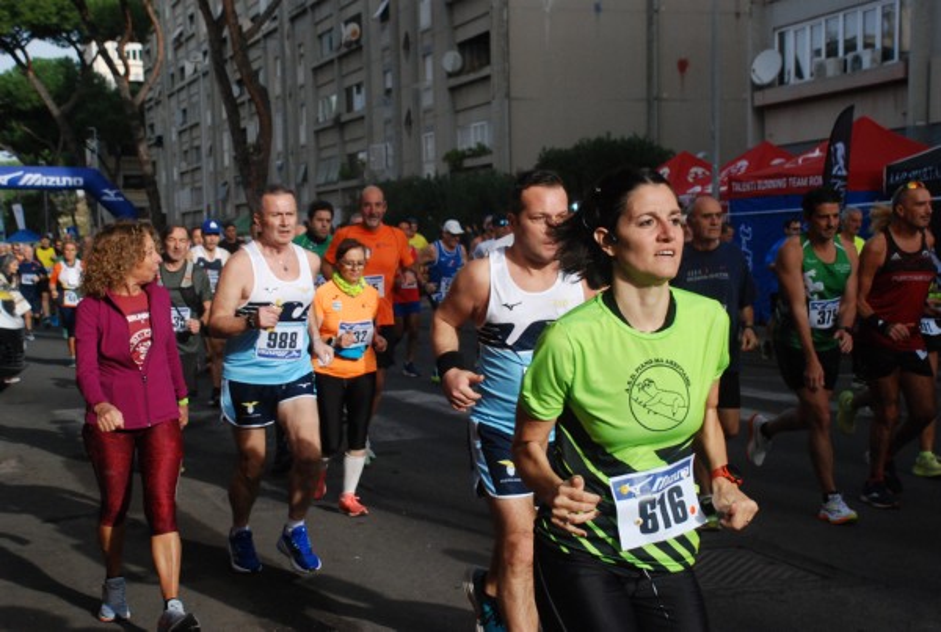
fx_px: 1493
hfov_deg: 35.0
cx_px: 470
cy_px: 316
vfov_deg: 23.9
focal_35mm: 57
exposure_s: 1/1600
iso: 1000
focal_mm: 38
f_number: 7.1
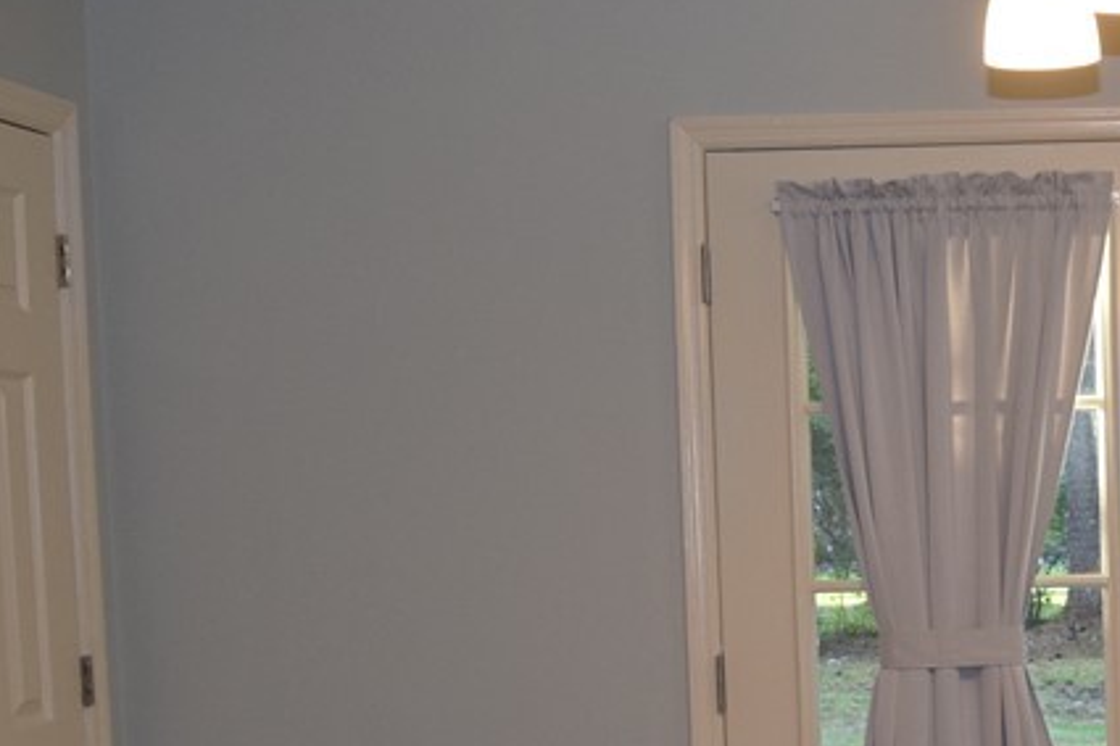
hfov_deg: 27.3
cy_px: 667
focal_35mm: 69
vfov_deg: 19.4
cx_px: 1167
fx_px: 2146
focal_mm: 18
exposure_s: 1/100
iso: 800
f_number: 5
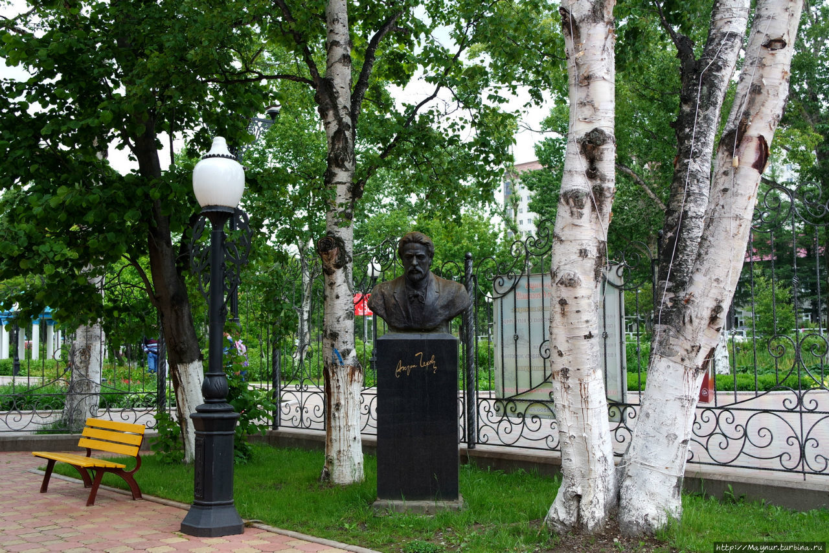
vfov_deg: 31.2
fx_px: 990
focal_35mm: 43
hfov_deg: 45.4
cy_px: 276
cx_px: 414
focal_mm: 28
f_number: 5
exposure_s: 1/160
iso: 100
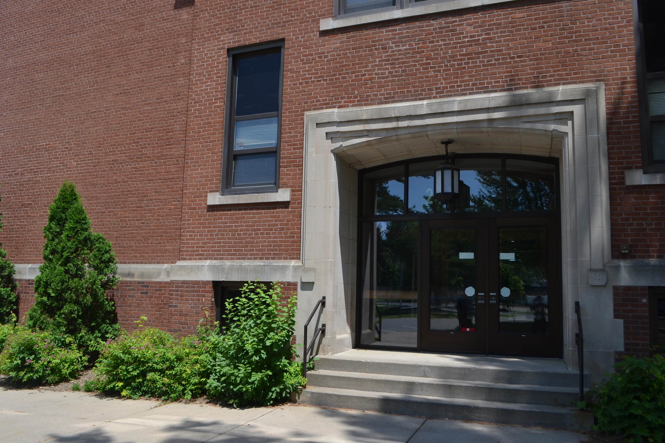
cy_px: 222
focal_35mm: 27
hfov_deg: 67.4
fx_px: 499
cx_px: 332
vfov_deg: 47.9
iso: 100
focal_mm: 18
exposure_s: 1/200
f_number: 7.1
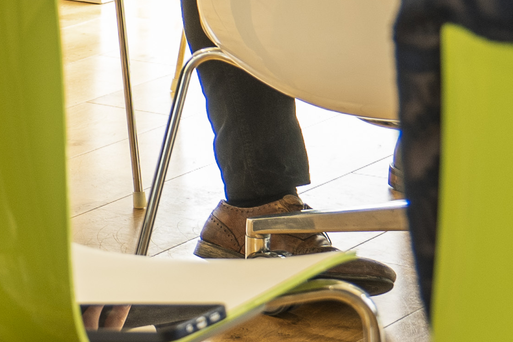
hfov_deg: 10.4
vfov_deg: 7.4
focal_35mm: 183
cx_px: -480
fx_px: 2607
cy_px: -95
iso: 200
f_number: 4.9
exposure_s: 1/8
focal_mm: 34
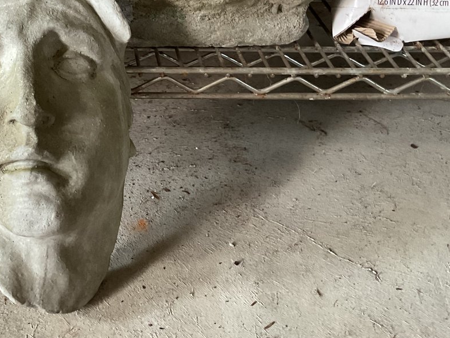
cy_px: 37
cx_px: 71
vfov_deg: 25.3
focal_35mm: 56
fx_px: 728
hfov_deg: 33.1
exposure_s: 1/33
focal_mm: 3
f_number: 1.8
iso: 200
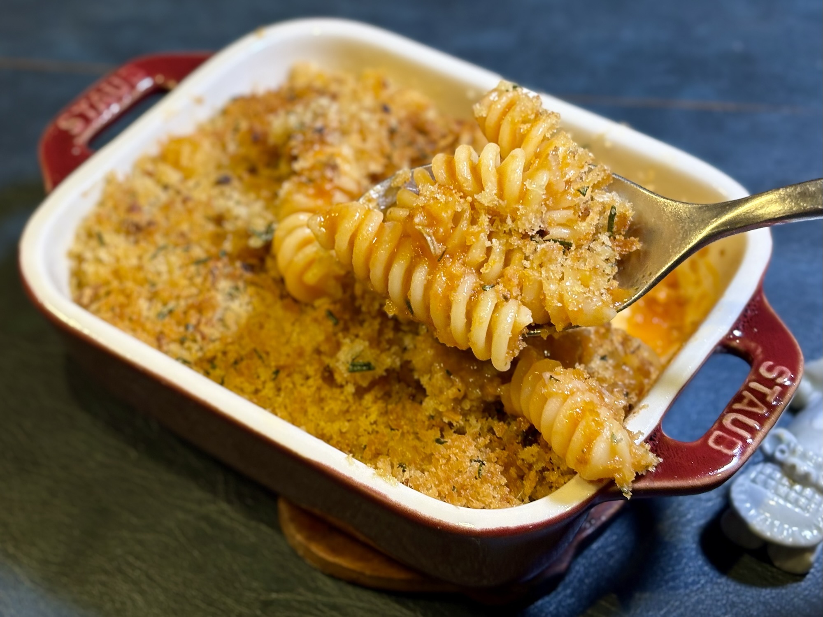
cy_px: 308
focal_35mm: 52
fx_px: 1236
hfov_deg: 36.8
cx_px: 412
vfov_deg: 28.0
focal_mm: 5.96
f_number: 1.6
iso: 64
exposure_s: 1/52
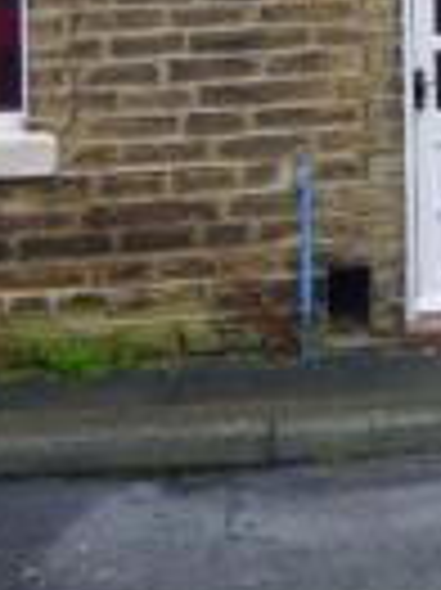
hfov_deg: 12.6
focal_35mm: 110
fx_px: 1872
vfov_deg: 16.6
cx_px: 711
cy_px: -232
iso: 100
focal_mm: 5.78
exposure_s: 1/60
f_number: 3.4
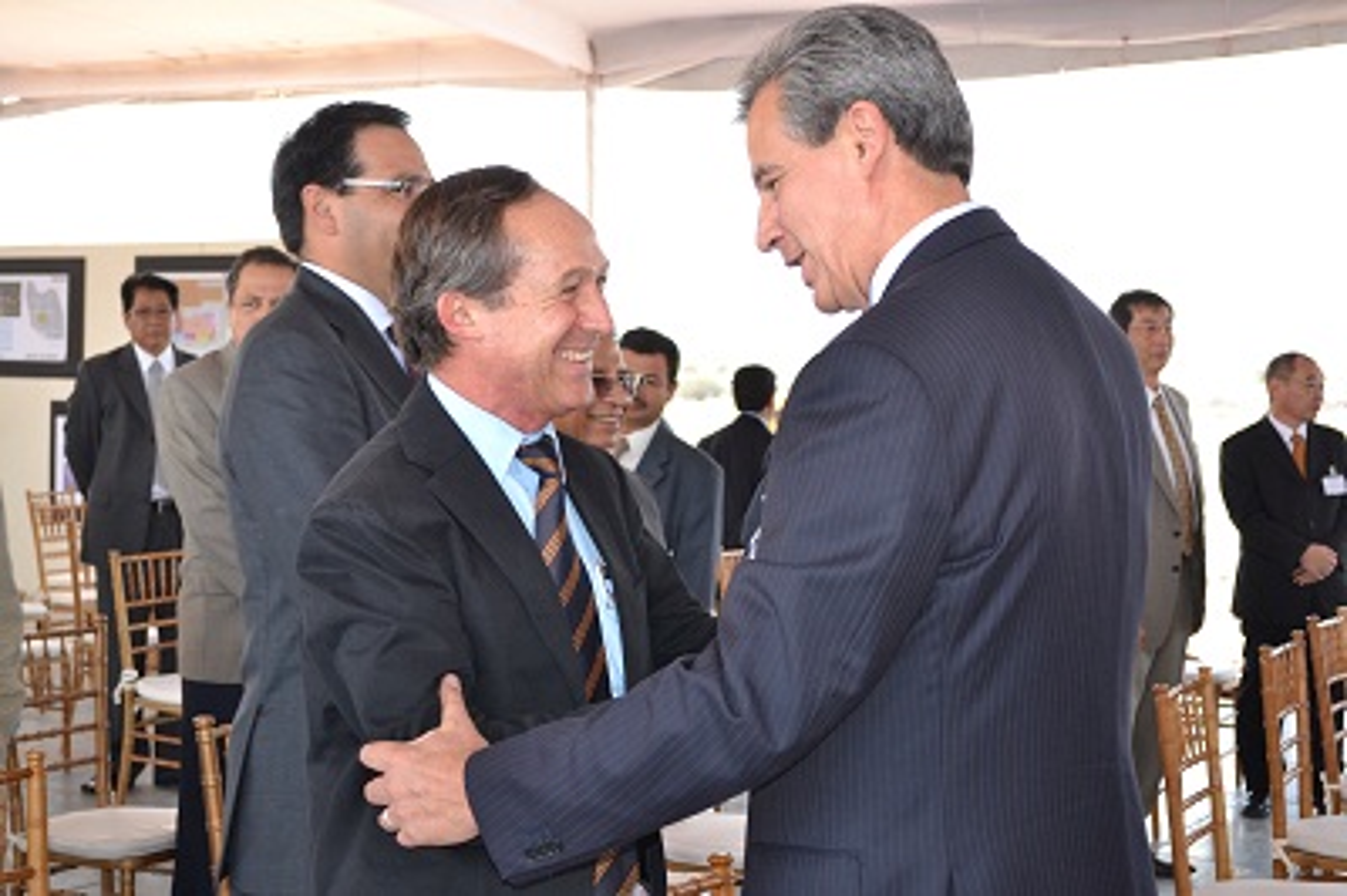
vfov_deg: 23.7
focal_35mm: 57
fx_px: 2131
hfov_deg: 35.1
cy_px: 448
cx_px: 674
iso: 360
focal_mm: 38
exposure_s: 1/125
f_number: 5
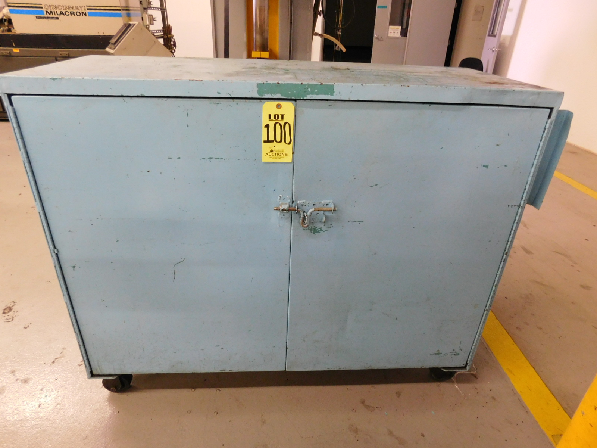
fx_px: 397
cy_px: 224
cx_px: 298
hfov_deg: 73.9
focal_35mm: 23
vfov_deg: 58.9
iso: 400
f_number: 3
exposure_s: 1/25
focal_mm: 4
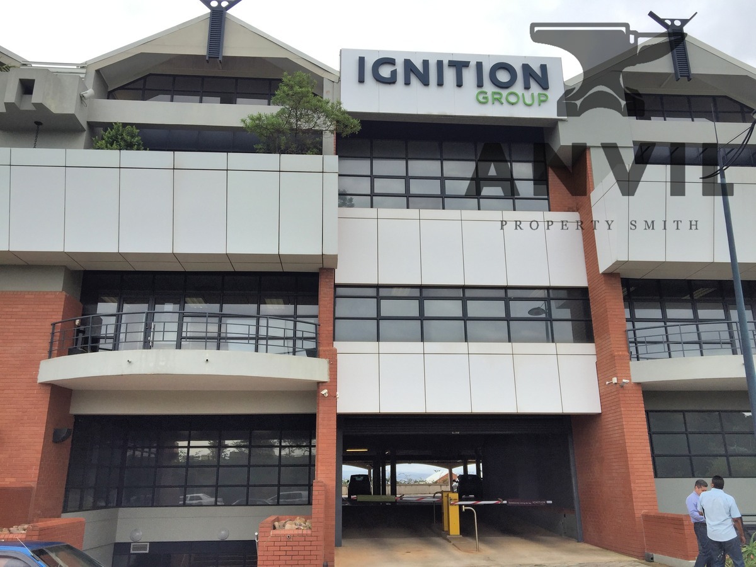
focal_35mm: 29
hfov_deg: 61.7
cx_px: 378
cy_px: 284
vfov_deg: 48.2
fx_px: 633
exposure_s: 1/1276
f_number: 2.2
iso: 32
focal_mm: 4.15
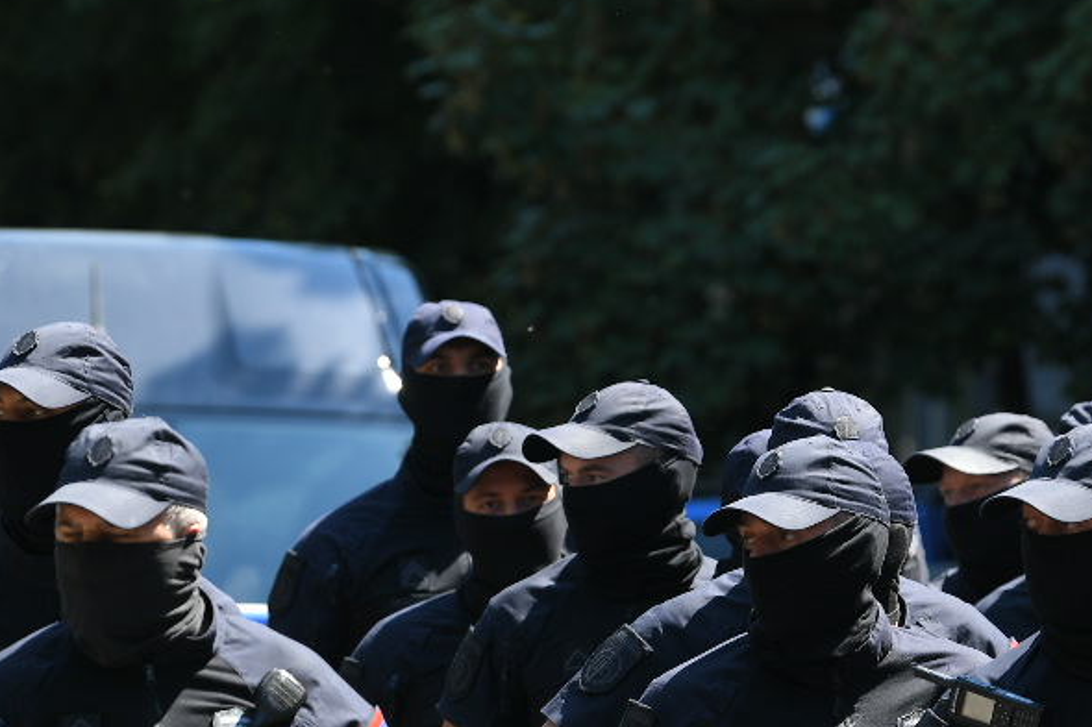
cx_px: 635
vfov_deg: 3.3
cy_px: 749
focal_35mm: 412
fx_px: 12493
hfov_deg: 5.0
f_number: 4
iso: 200
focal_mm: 150
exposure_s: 1/500
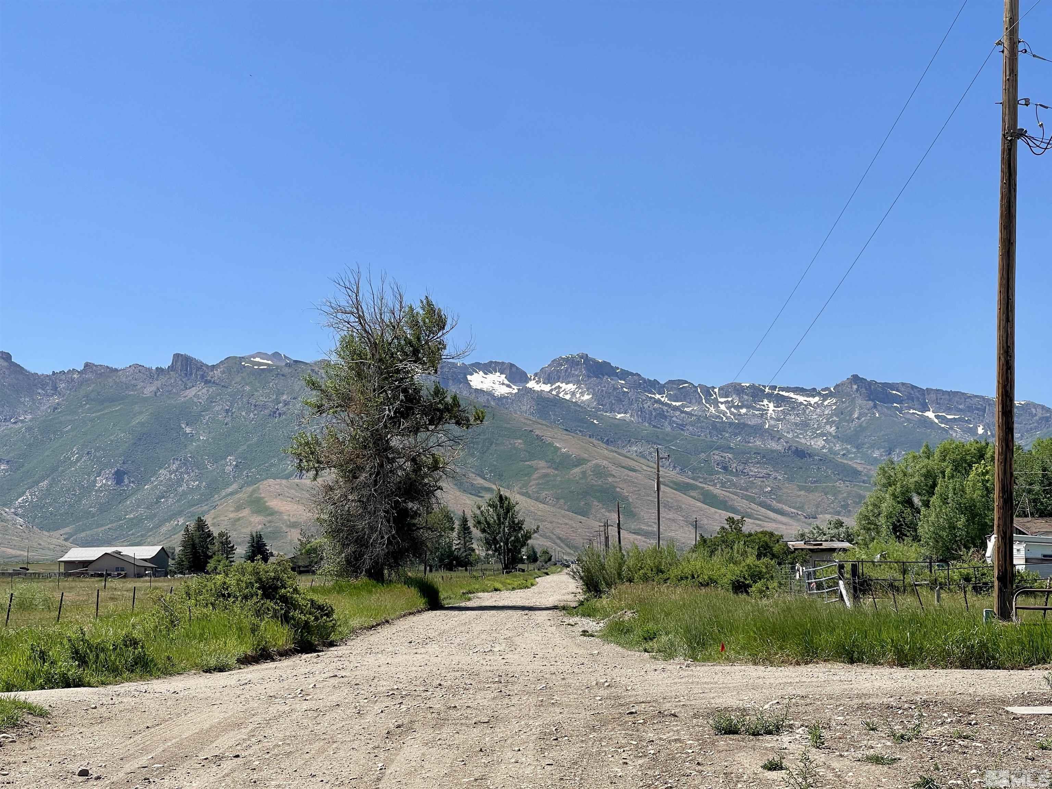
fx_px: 1945
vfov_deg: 22.9
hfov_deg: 30.3
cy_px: 394
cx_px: 526
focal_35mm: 64
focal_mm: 7.5
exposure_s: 1/1468
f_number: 2.2
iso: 20
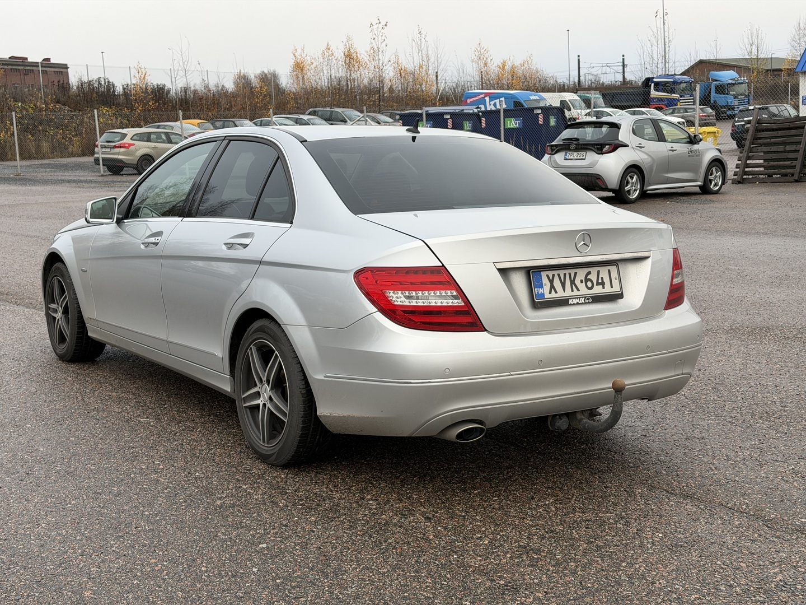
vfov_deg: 30.3
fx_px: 1118
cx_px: 403
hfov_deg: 39.7
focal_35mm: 48
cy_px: 302
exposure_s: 1/170
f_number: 1.78
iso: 50
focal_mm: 6.76
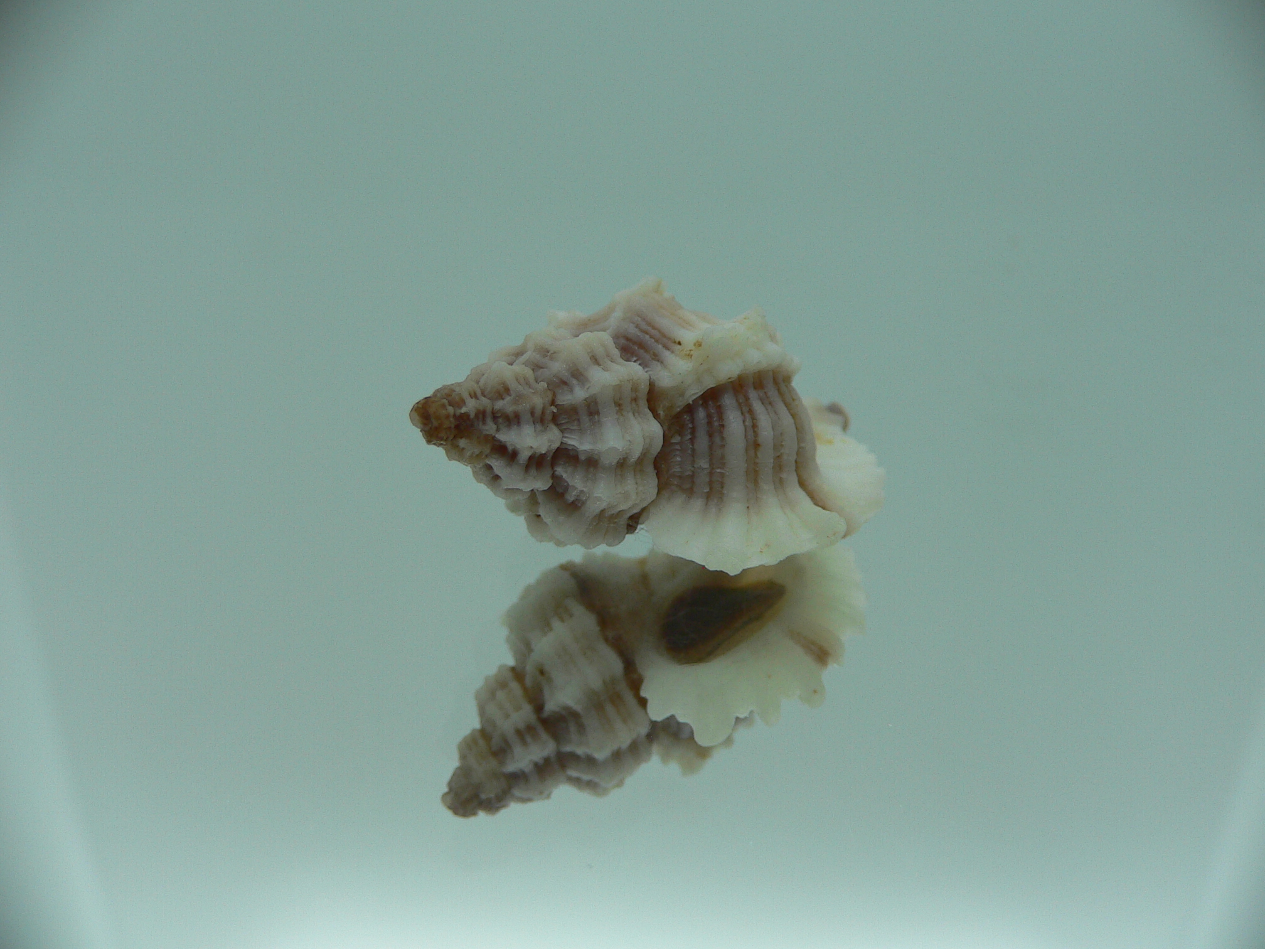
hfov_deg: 52.6
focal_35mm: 35
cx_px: 632
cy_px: 474
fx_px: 1279
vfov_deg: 40.7
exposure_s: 1/80
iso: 80
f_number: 2.8
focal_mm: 4.6
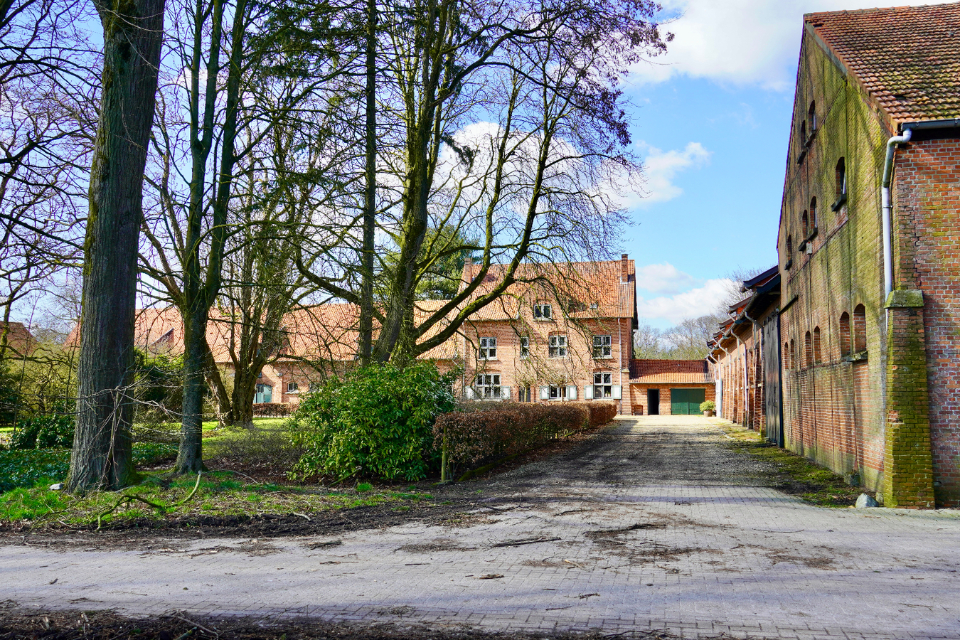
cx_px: 480
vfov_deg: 38.4
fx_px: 920
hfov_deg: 55.1
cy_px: 320
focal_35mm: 34
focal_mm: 23
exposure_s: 1/125
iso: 100
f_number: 8
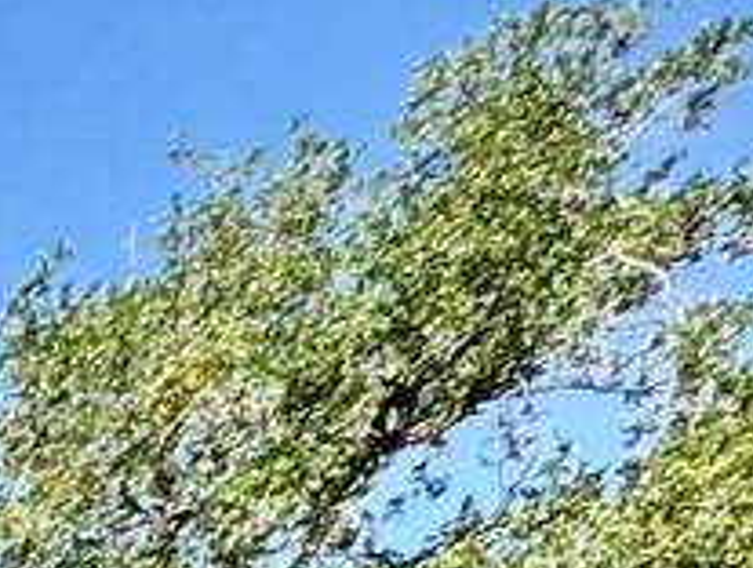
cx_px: -1957
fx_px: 2353
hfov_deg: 9.3
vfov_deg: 9.2
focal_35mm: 108
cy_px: 1944
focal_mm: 2.22
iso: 40
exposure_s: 1/1034
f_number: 2.2
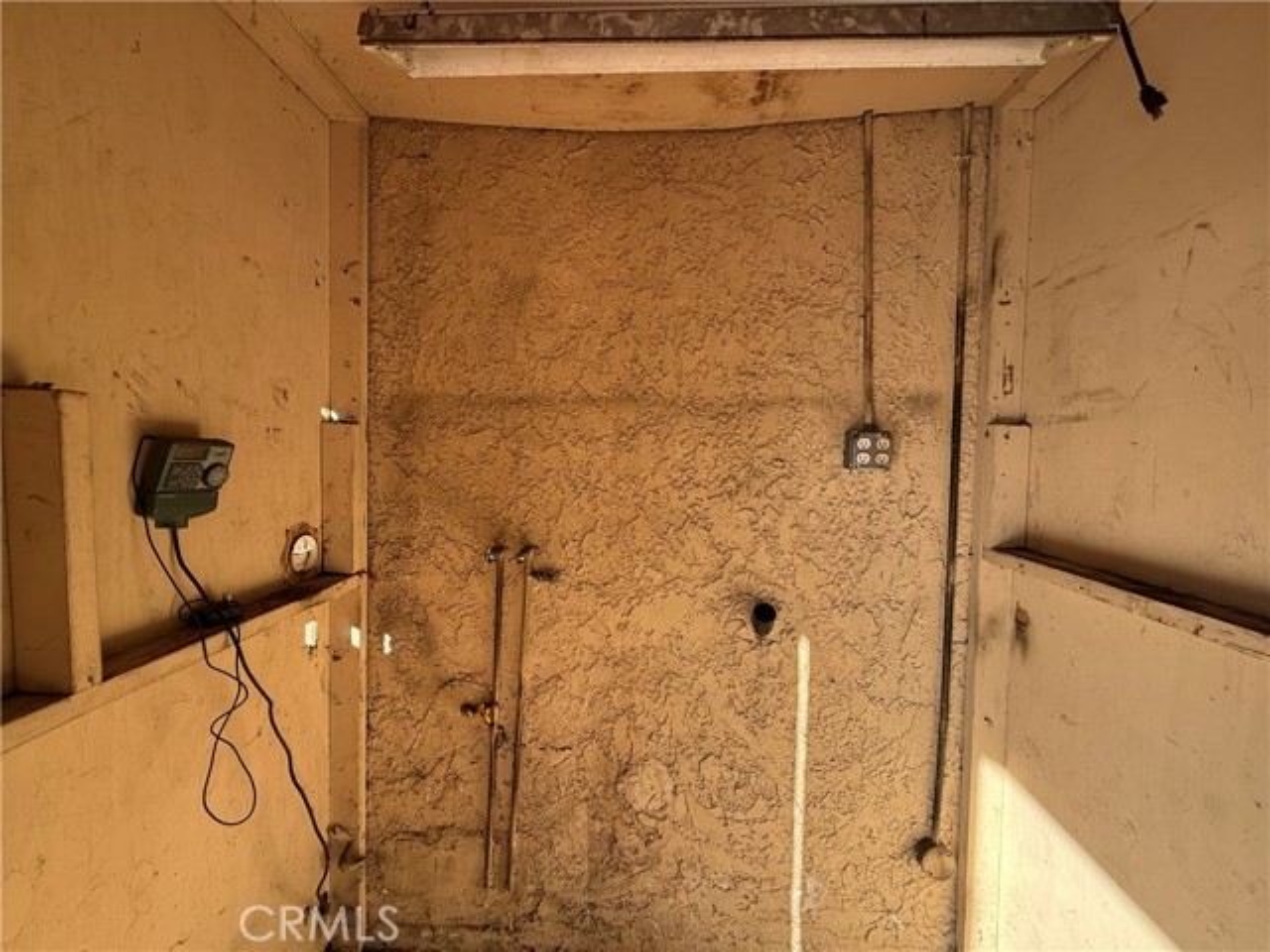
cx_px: 635
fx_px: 514
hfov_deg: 102.1
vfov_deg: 85.7
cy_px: 476
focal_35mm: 14
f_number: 2.2
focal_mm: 2.22
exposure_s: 1/213
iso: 64
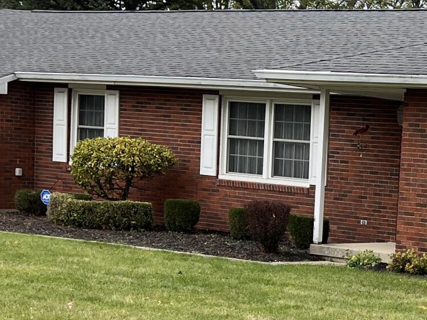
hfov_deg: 18.1
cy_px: 332
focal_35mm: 104
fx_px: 1283
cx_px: 494
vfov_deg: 14.0
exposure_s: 1/840
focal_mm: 5.7
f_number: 1.5
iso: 50
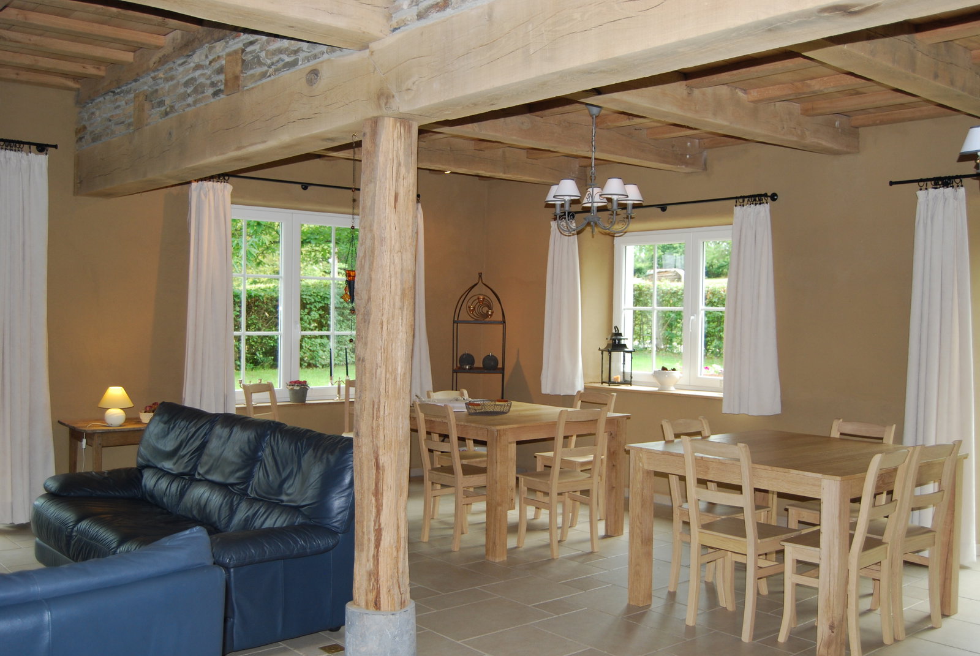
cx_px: 490
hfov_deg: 55.1
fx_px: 940
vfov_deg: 38.5
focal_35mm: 34
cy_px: 328
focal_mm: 23
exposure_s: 1/60
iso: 280
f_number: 3.8
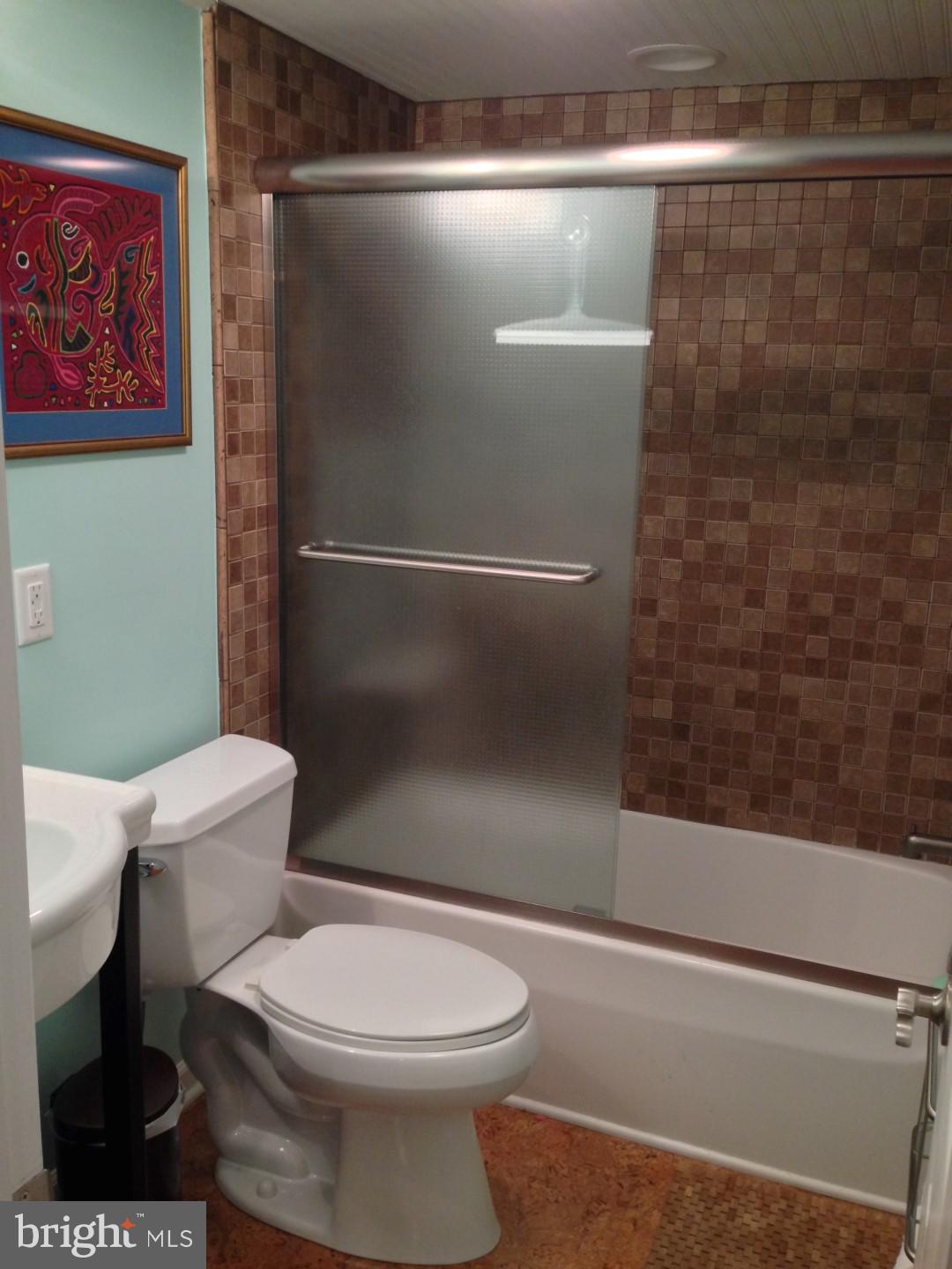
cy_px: 634
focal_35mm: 33
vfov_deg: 55.4
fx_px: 1210
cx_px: 476
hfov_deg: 42.9
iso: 200
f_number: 2.4
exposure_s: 1/20
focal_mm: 4.12
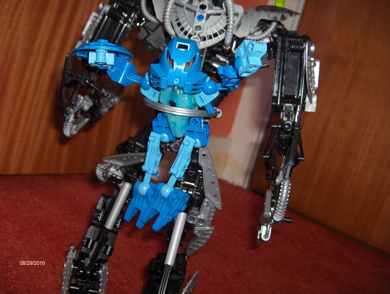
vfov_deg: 36.9
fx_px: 440
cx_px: 195
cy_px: 147
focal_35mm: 39
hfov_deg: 47.8
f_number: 2.8
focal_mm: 8
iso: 100
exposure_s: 1/60
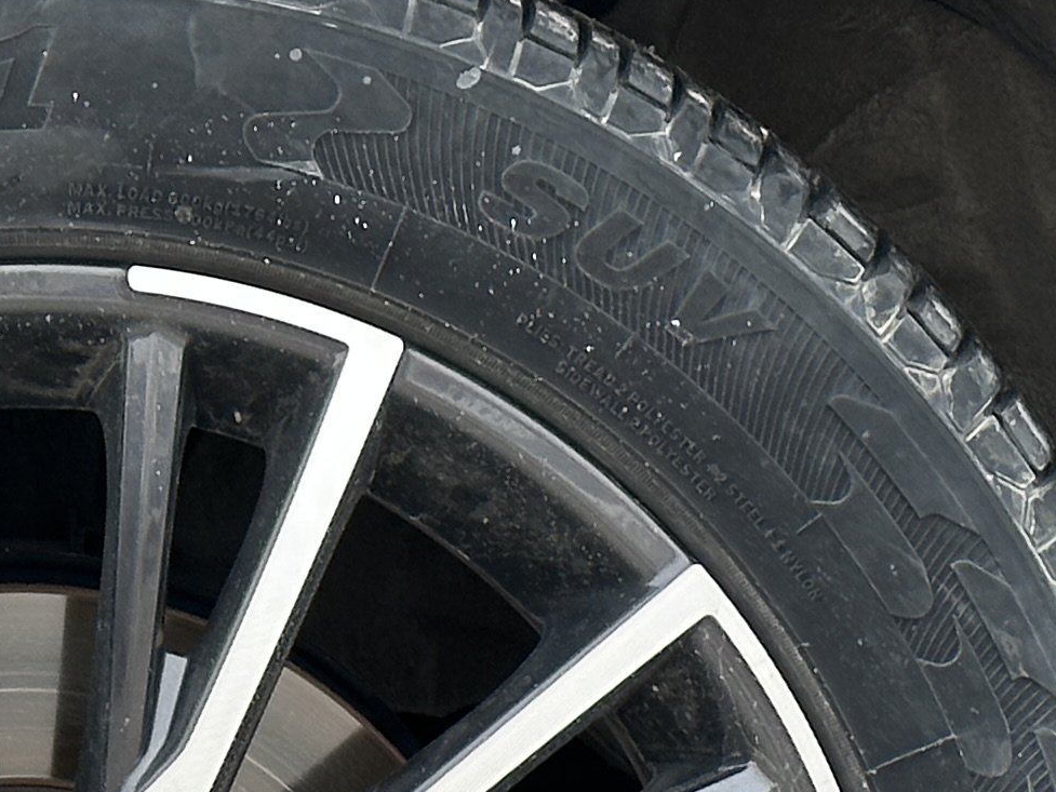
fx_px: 6041
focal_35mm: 198
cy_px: 947
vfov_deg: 7.4
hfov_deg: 9.9
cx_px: -57
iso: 64
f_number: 1.78
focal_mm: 6.86
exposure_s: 1/690
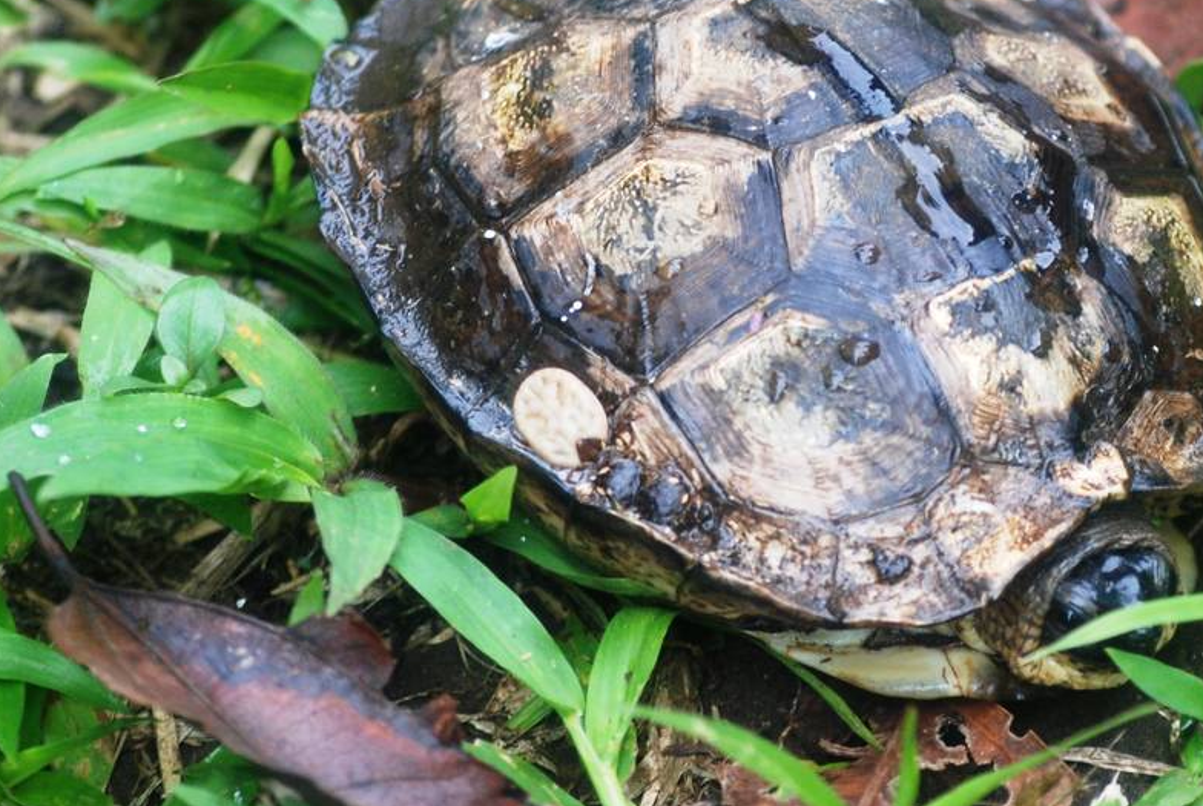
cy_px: 210
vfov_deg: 3.0
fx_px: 15358
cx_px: 899
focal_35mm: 459
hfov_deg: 4.5
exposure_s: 1/200
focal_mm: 150
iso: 400
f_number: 4.5
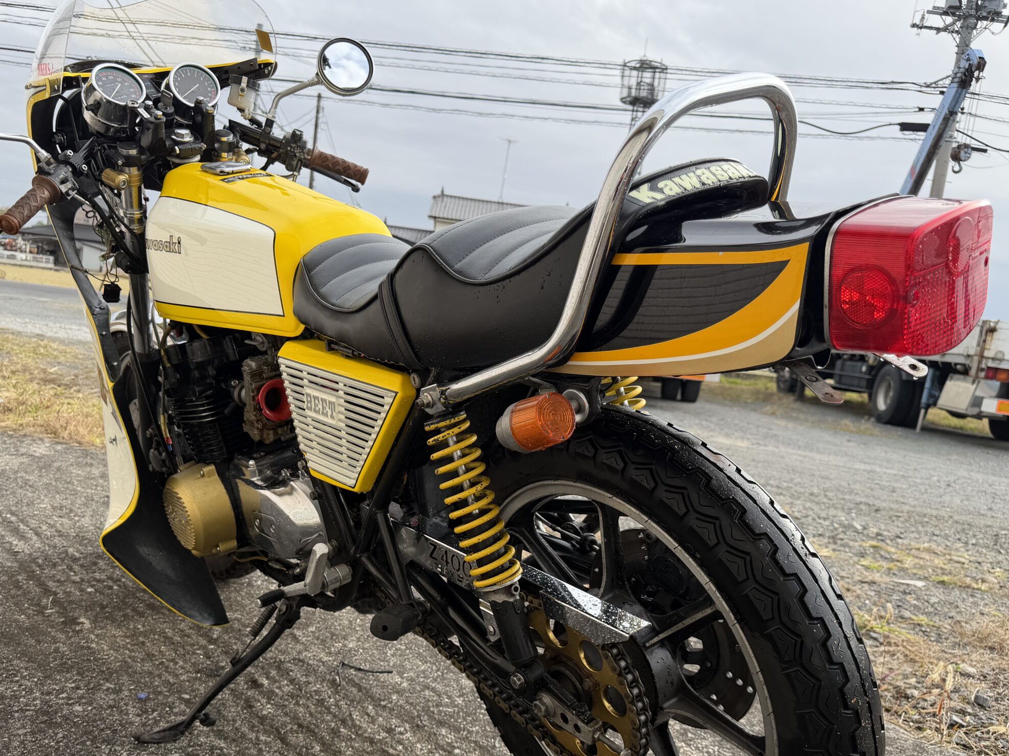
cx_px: 473
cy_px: 457
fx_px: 903
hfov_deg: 58.3
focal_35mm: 31
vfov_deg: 45.2
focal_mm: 6.76
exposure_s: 1/1949
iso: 80
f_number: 1.78
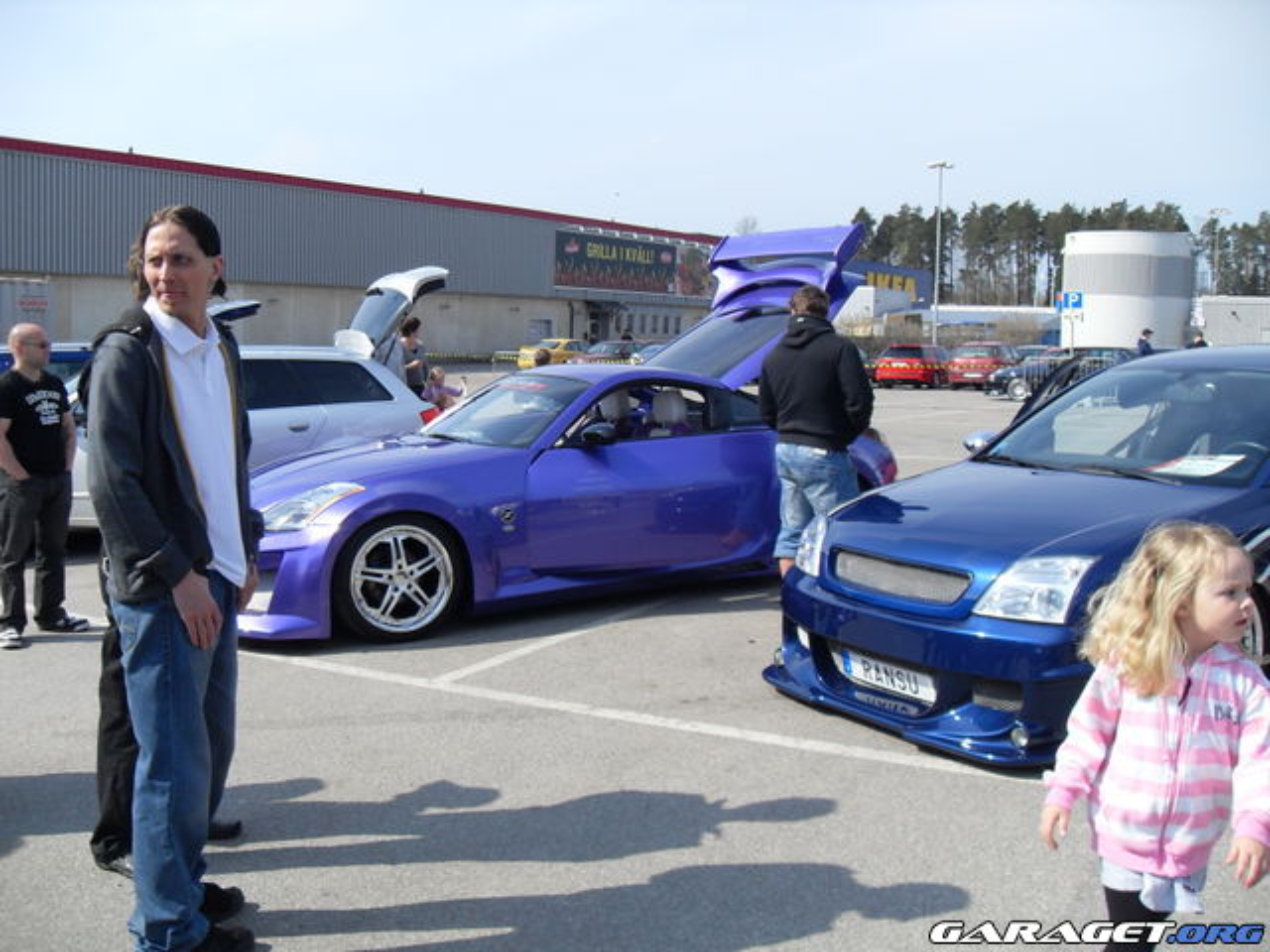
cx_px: 635
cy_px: 476
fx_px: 1247
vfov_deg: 41.8
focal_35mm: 34
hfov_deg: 54.0
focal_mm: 6.3
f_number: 7
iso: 80
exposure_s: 1/180
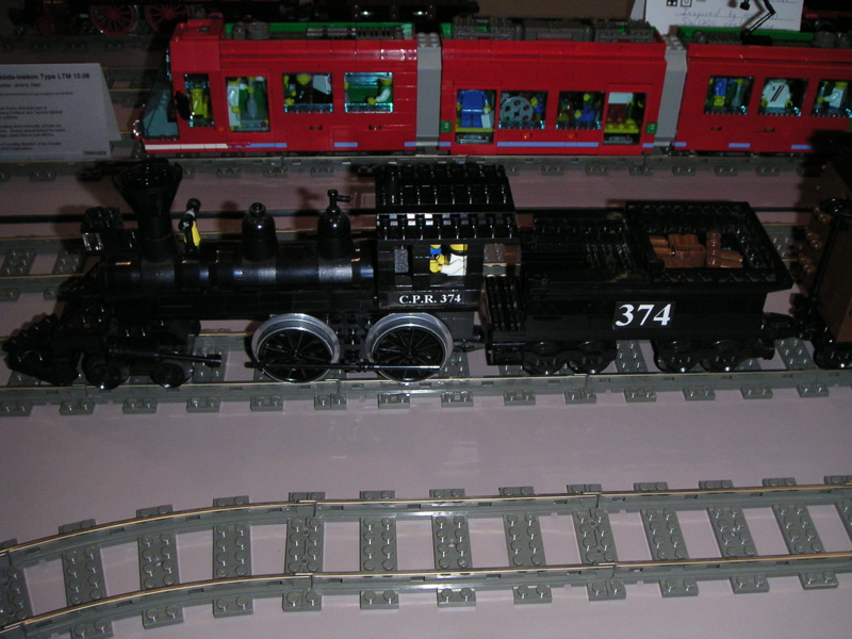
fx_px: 935
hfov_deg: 49.0
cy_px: 320
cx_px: 426
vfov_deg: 37.7
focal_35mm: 38
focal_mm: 6
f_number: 6.7
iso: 160
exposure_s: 1/45
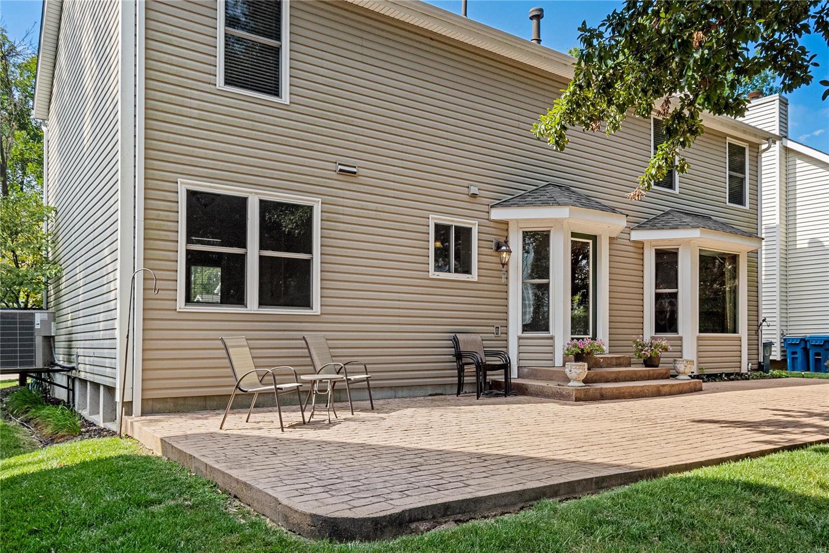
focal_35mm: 26
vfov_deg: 49.5
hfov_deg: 69.4
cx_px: 414
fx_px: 599
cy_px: 276
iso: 400
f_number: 6.3
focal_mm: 13
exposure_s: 1/400
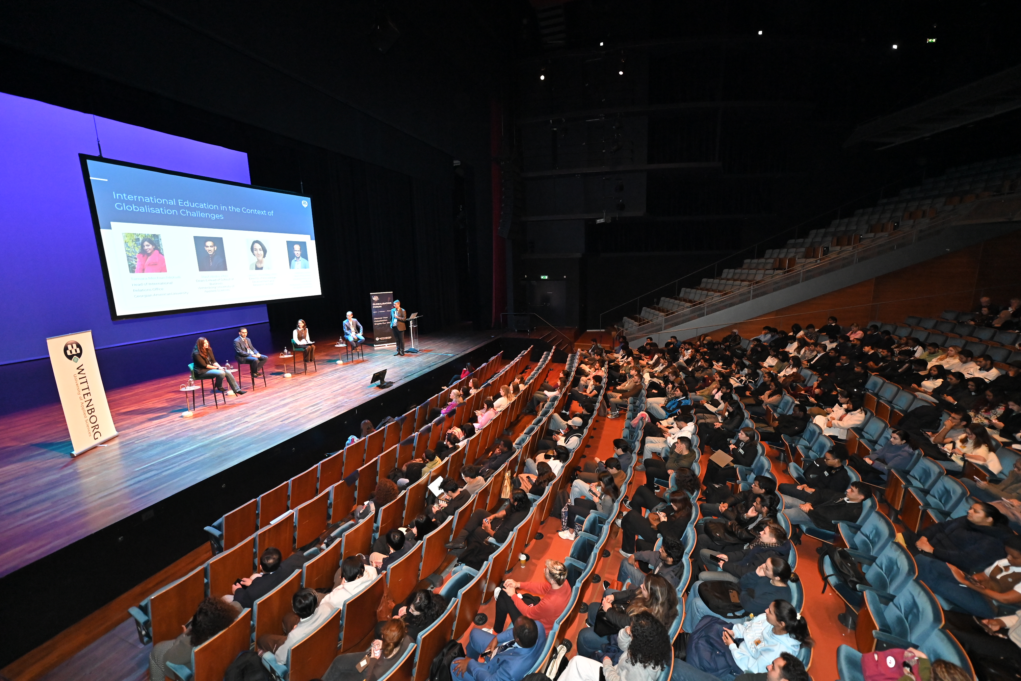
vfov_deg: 81.2
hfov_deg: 104.3
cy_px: 340
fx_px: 397
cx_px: 510
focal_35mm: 14
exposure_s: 1/160
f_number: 2.8
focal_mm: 14
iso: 6400
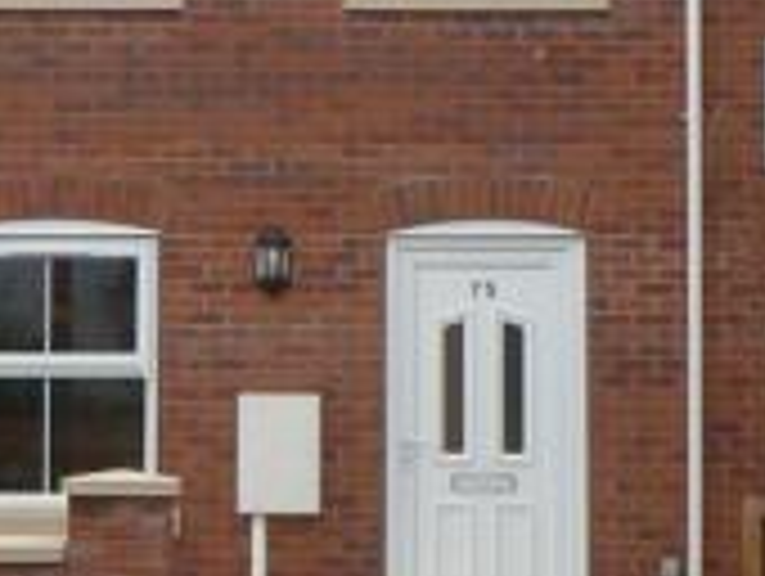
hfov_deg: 14.1
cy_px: 11
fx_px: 3098
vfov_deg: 10.5
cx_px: 284
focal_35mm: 140
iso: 100
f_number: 3.9
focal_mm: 7.4
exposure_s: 1/100
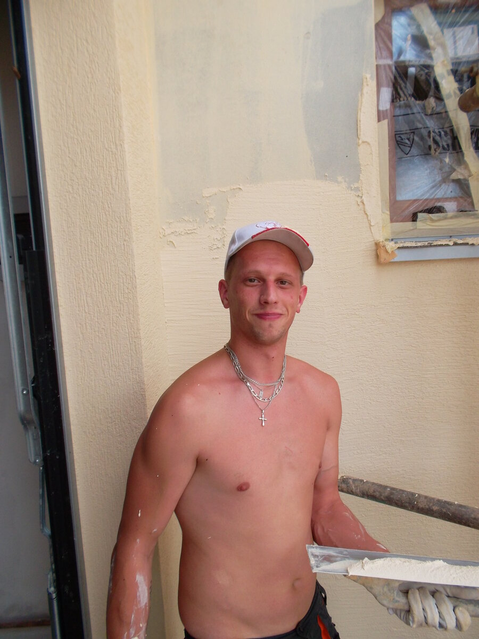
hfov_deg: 49.7
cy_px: 320
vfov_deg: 63.4
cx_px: 240
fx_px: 517
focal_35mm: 28
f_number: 3.3
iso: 80
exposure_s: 1/150
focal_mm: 4.1
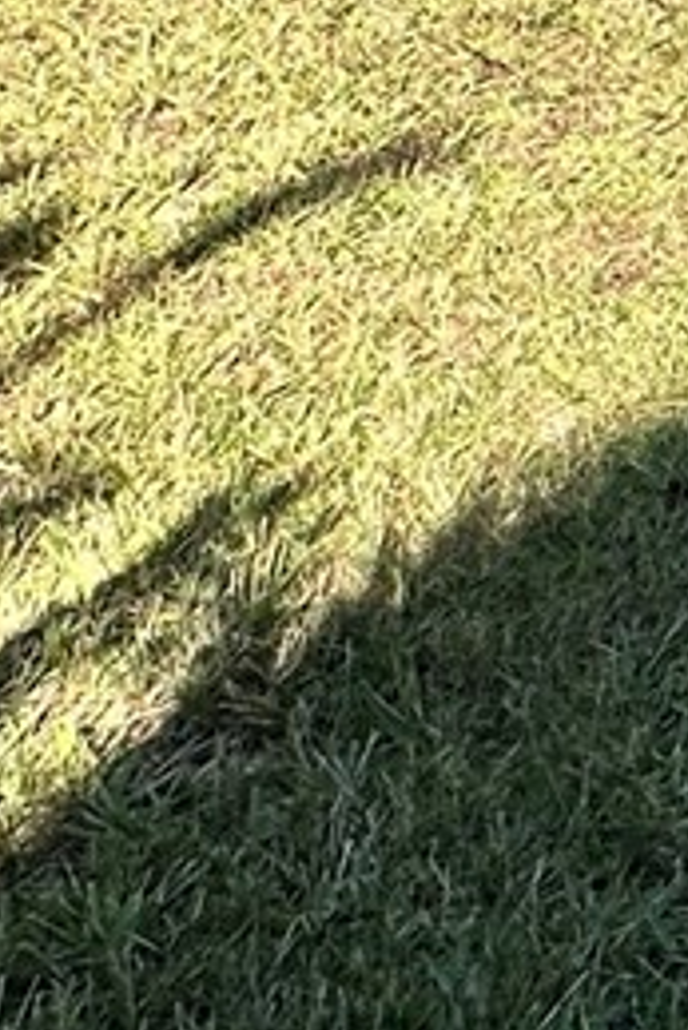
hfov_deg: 10.4
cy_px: -863
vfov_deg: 17.8
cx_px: 2116
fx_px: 2576
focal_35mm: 90
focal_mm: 2.22
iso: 50
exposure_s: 1/1171
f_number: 2.2
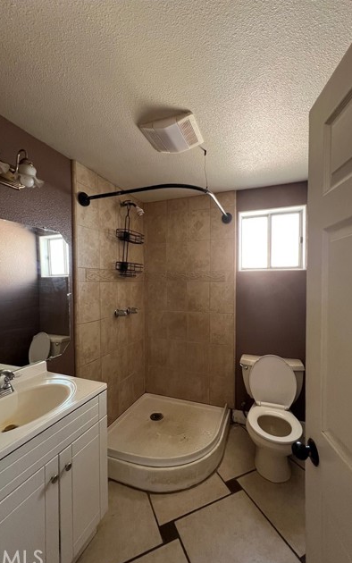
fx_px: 215
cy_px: 285
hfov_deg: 78.7
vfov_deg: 105.3
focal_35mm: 14
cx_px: 177
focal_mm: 1.57
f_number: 1.8
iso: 250
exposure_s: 1/60
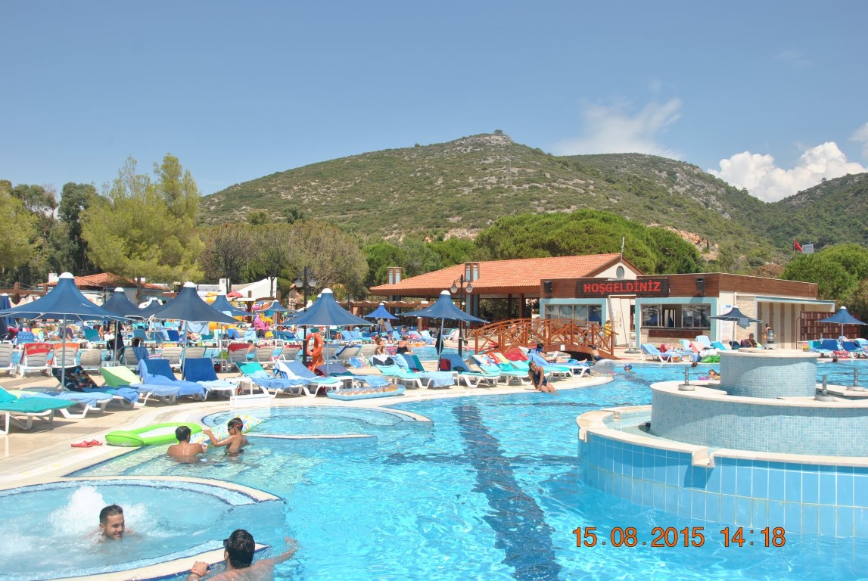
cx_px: 434
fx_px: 724
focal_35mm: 30
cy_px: 290
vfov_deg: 43.7
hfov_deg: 61.9
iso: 100
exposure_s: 1/250
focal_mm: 20
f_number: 8
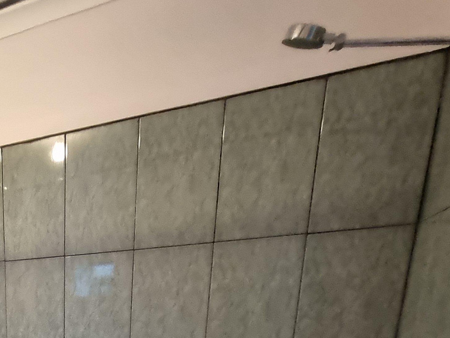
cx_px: -21
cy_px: 441
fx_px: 468
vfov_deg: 30.9
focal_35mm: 36
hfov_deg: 42.6
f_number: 2.2
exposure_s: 1/33
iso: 320
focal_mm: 1.74
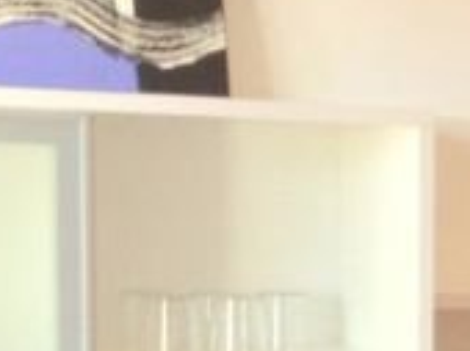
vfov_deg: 8.9
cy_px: 437
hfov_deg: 11.2
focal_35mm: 165
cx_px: 849
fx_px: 2237
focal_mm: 4.28
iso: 100
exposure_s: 1/120
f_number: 2.4
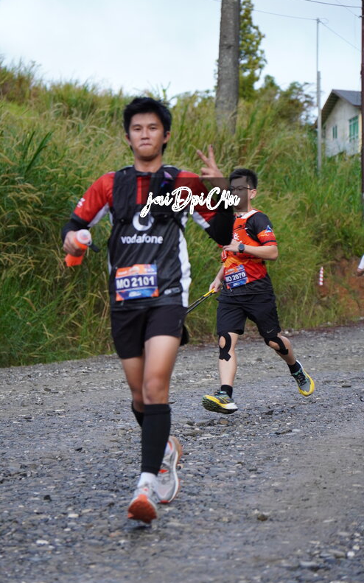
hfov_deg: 12.1
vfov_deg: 19.3
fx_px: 1715
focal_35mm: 108
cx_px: 194
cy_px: 291
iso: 1000
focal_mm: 70
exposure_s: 1/500
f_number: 2.8
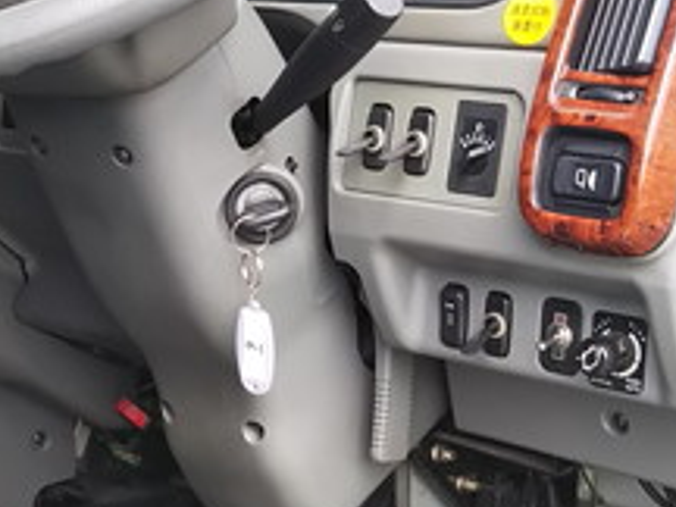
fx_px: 1738
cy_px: 250
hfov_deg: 22.0
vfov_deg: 16.6
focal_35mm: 89
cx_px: 294
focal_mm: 4
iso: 20
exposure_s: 1/122
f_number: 2.2
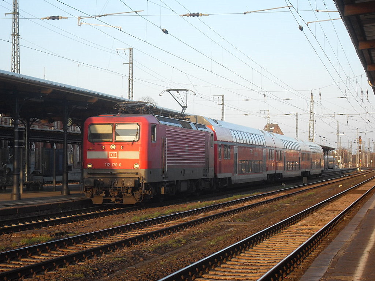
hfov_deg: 22.0
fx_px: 964
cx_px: 188
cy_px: 140
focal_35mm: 89
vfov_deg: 16.6
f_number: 4.8
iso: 100
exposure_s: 1/125
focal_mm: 15.3
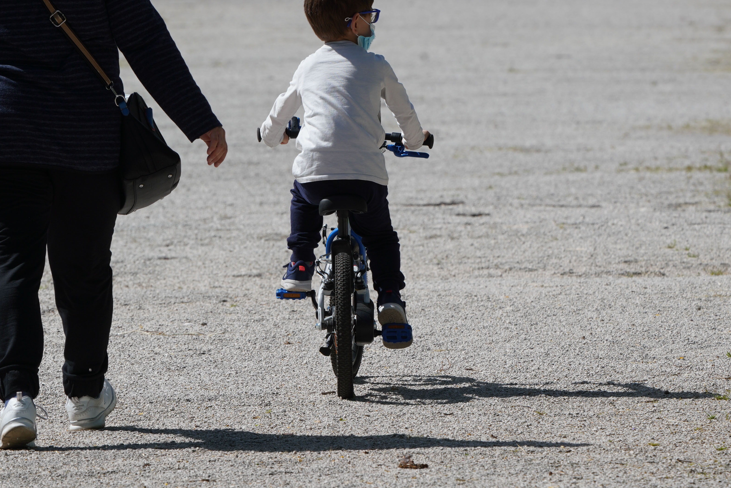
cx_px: 267
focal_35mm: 450
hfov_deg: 4.6
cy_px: 93
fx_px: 9139
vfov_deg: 3.1
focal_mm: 276
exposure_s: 1/500
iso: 250
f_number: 11
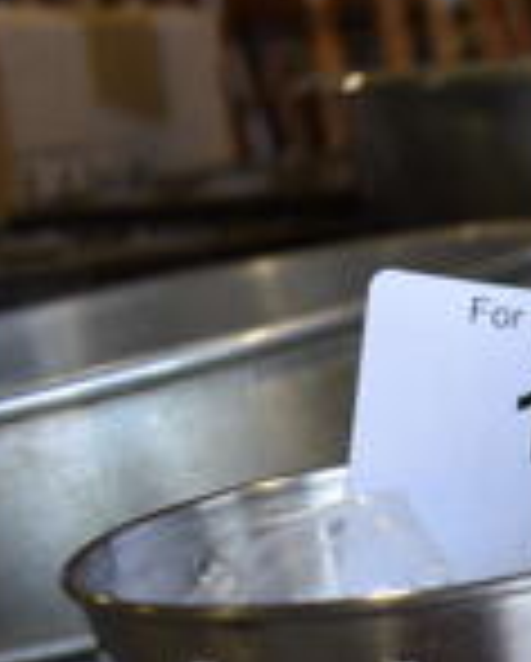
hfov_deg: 12.4
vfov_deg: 17.5
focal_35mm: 105
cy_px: 775
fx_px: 2058
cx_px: 1170
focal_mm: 18
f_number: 3.5
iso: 500
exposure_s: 1/250
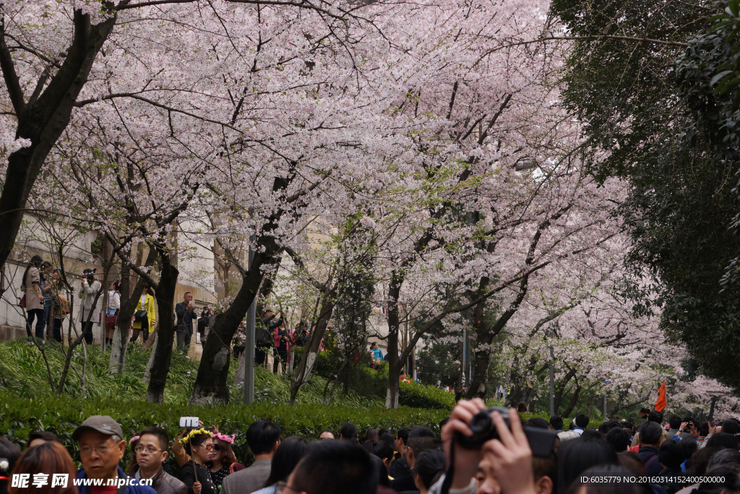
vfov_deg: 12.7
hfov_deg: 18.9
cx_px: 370
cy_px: 247
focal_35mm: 108
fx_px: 2220
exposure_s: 1/640
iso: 400
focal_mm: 72
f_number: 8
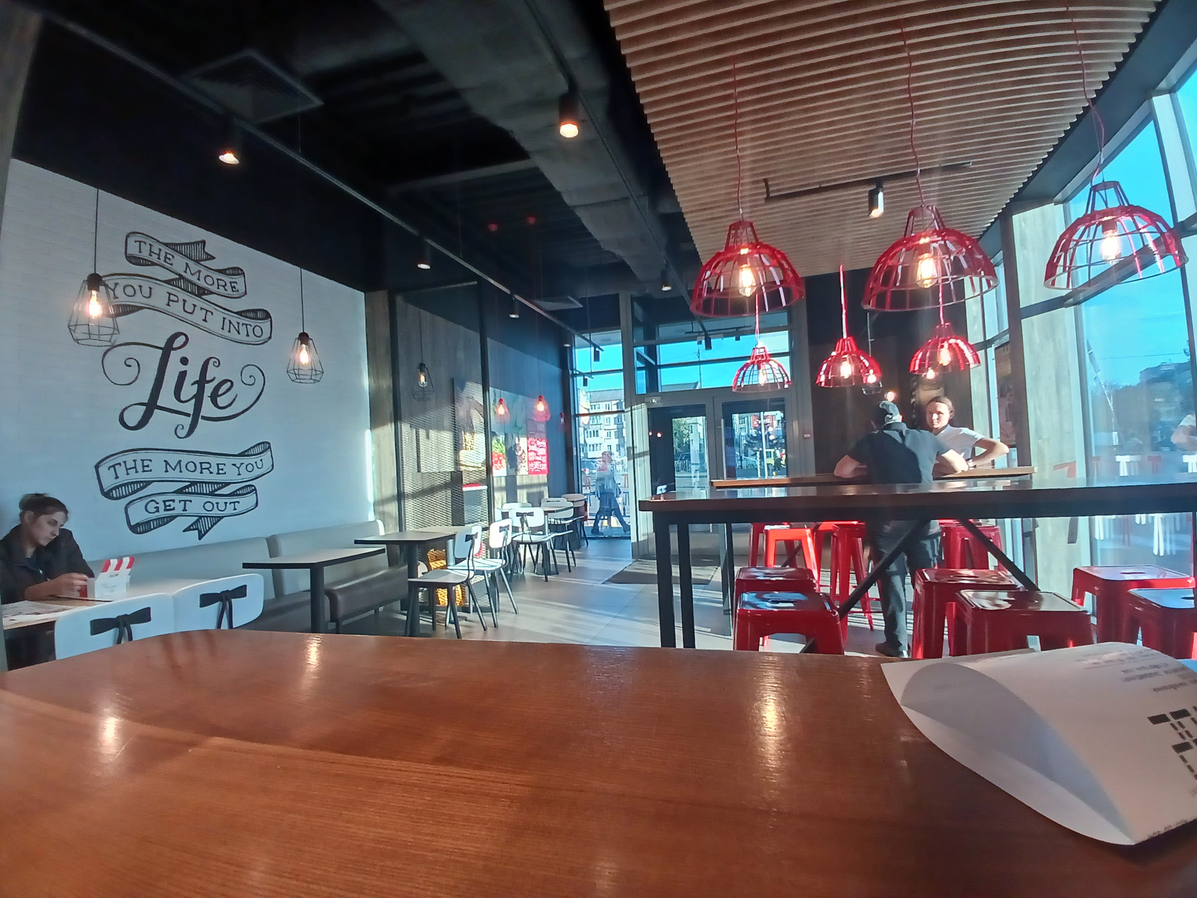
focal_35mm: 17
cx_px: 598
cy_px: 449
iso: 100
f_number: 2.2
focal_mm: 1.4
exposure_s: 1/100
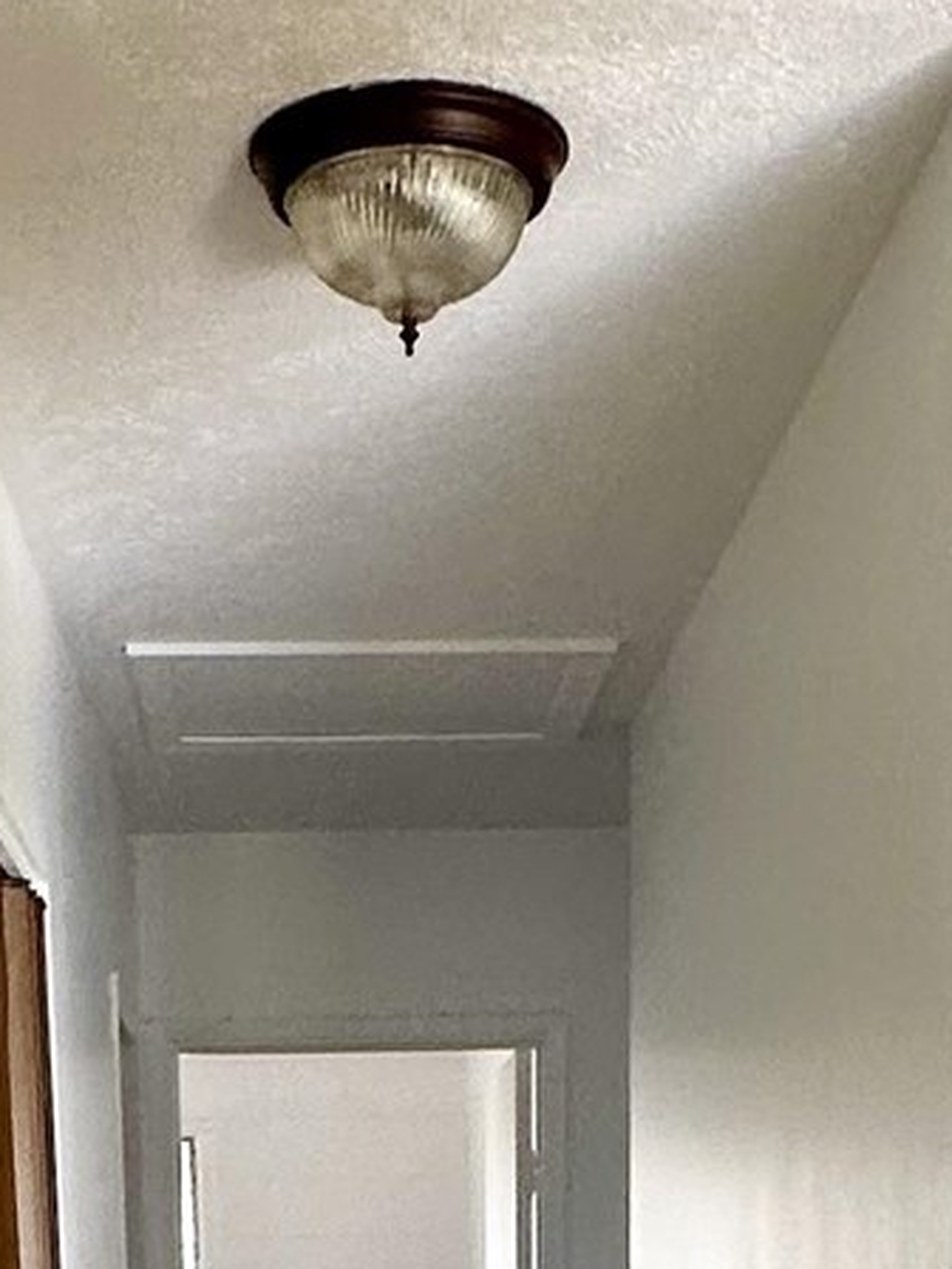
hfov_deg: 20.4
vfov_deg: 21.9
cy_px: 1966
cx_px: 371
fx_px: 2640
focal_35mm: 72
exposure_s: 1/99
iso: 100
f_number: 2.2
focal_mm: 2.22
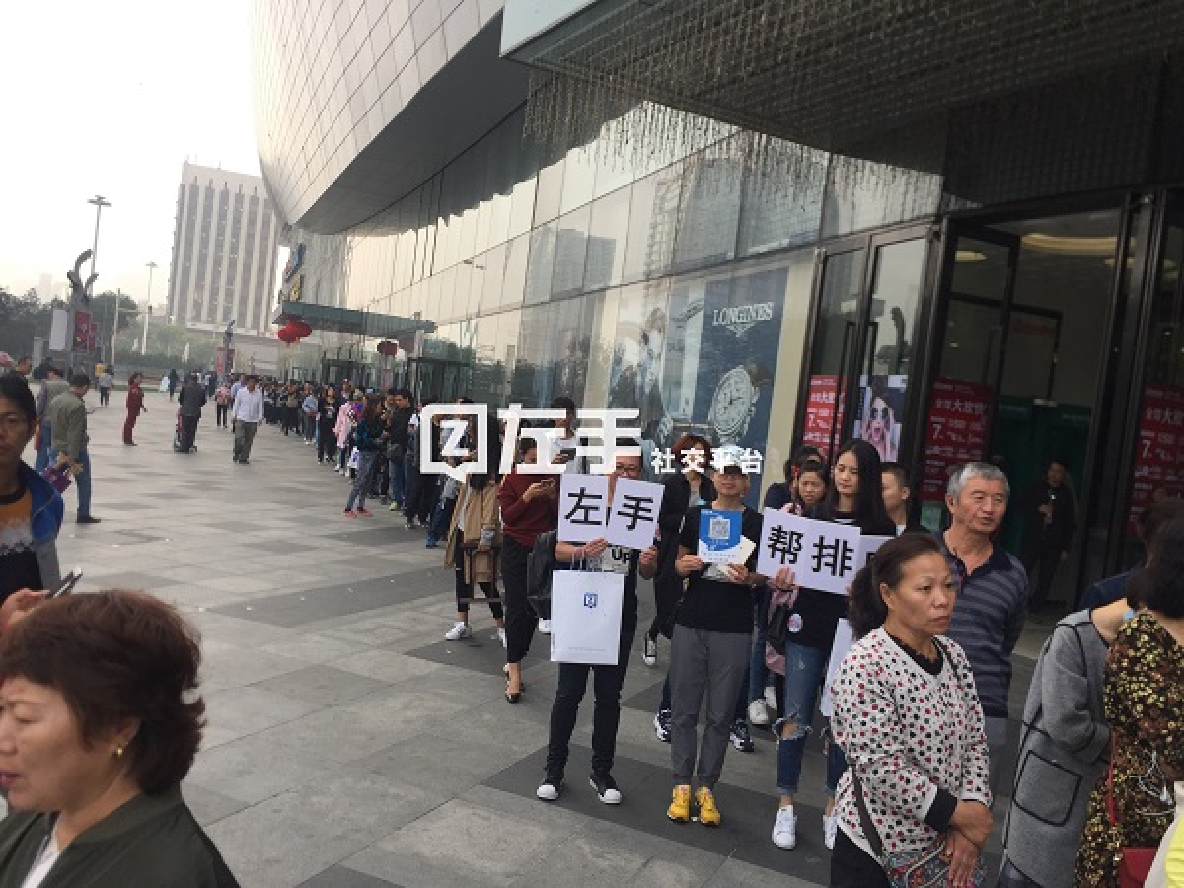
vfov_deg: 48.2
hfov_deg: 61.7
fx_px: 992
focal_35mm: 29
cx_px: 592
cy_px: 444
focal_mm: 4.15
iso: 32
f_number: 2.2
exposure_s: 1/618
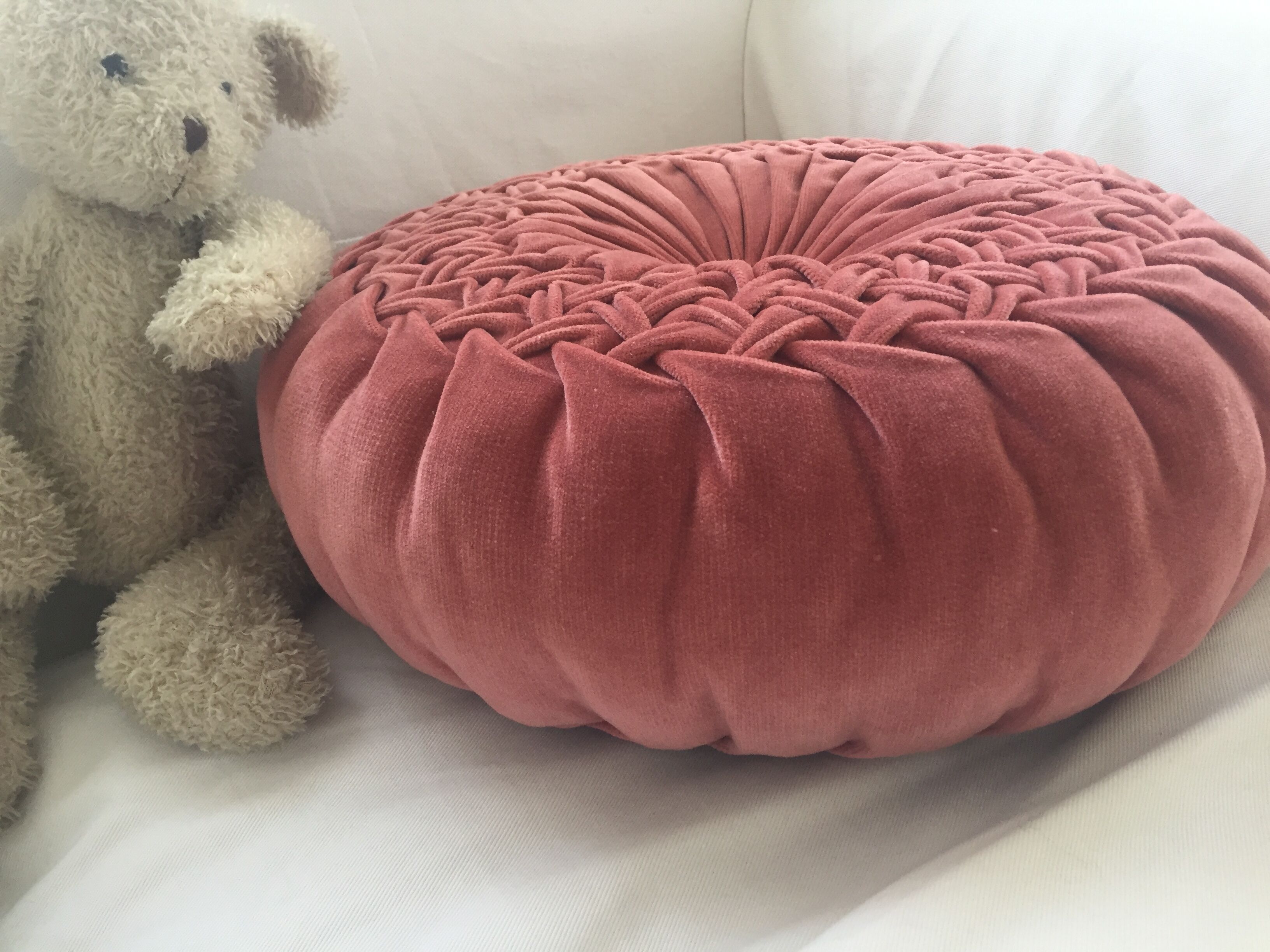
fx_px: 1064
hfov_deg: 61.7
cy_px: 476
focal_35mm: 29
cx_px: 635
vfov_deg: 48.2
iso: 125
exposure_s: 1/33
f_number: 2.2
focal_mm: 4.15
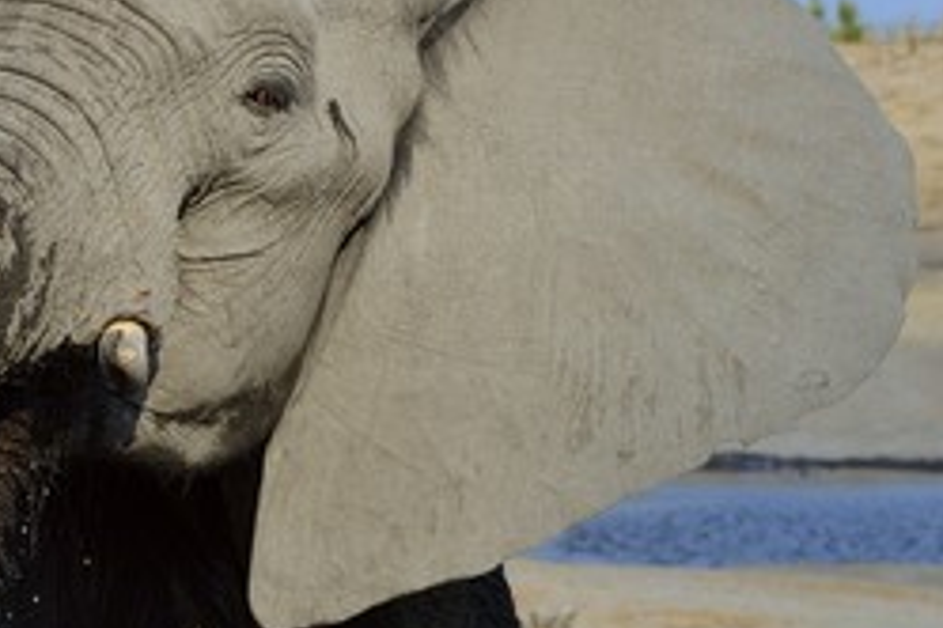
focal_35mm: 189
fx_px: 4950
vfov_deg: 7.3
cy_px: 272
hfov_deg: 10.8
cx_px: 201
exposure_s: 1/500
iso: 400
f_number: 11
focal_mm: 112
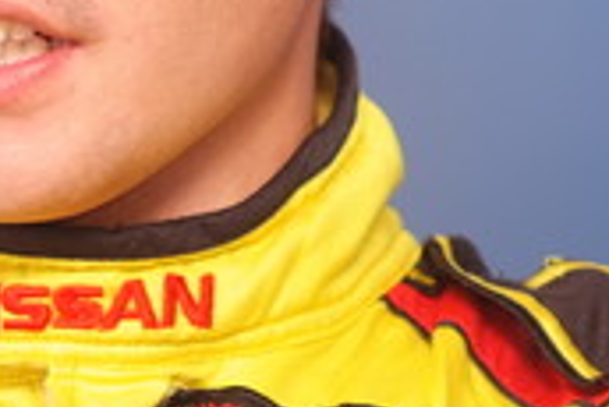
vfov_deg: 2.1
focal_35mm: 660
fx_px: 11174
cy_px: 60
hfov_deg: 3.1
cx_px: 18
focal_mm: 105
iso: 250
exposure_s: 1/125
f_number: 2.5
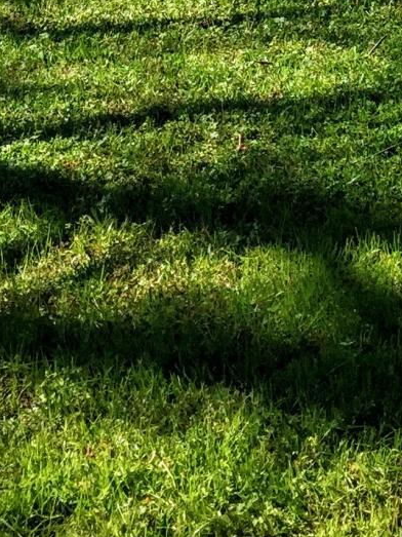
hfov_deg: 12.9
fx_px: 1719
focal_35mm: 111
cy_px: -348
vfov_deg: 15.8
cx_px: 521
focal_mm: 4.15
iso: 32
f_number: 2.2
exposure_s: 1/1582
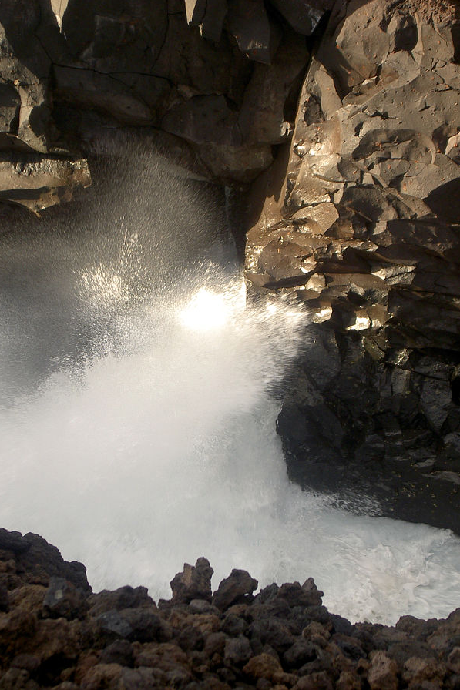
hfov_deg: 14.7
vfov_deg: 21.9
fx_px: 1783
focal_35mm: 93
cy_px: 344
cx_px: 225
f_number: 4.6
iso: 50
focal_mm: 14.7
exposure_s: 1/100
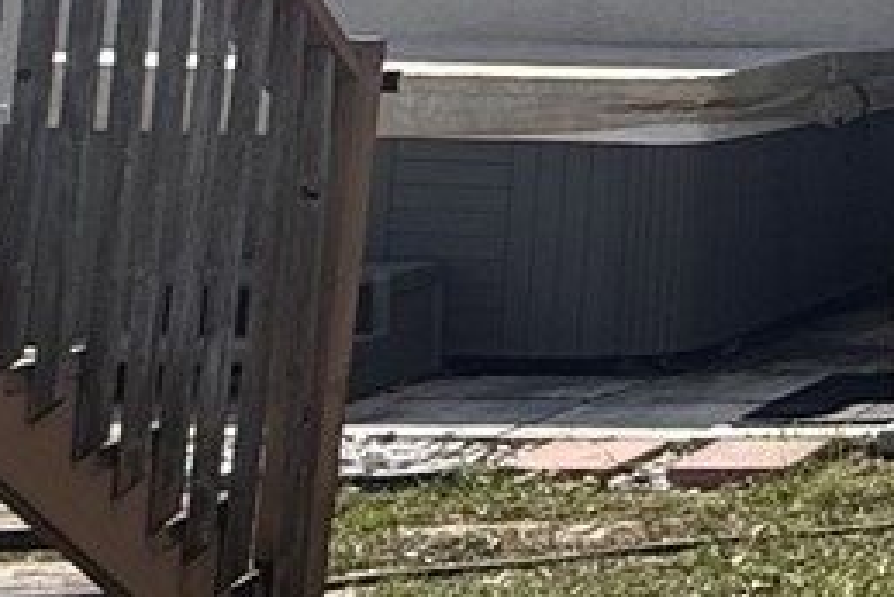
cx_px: 2116
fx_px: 2236
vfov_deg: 14.7
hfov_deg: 14.8
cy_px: -121
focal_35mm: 90
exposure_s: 1/3460
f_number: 2.2
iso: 80
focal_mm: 2.22
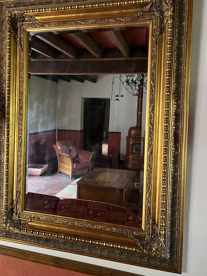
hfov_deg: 45.4
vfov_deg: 58.2
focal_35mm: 31
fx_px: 247
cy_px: 122
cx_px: 96
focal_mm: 5.1
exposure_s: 1/60
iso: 500
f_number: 1.6
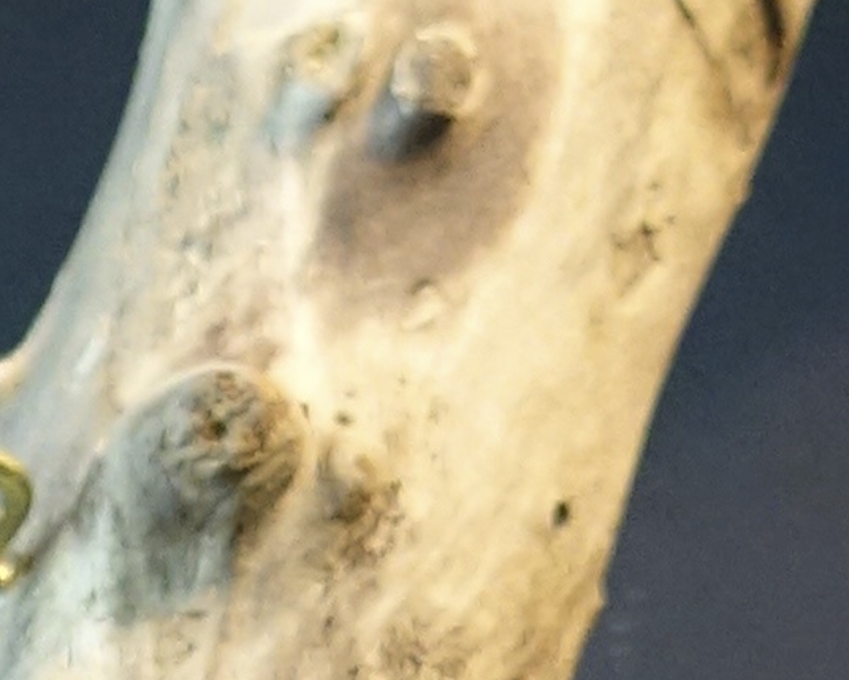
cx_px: 885
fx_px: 11309
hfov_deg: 4.3
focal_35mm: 450
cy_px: -1406
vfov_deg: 3.4
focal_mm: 17.4
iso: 800
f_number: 3.2
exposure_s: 1/30
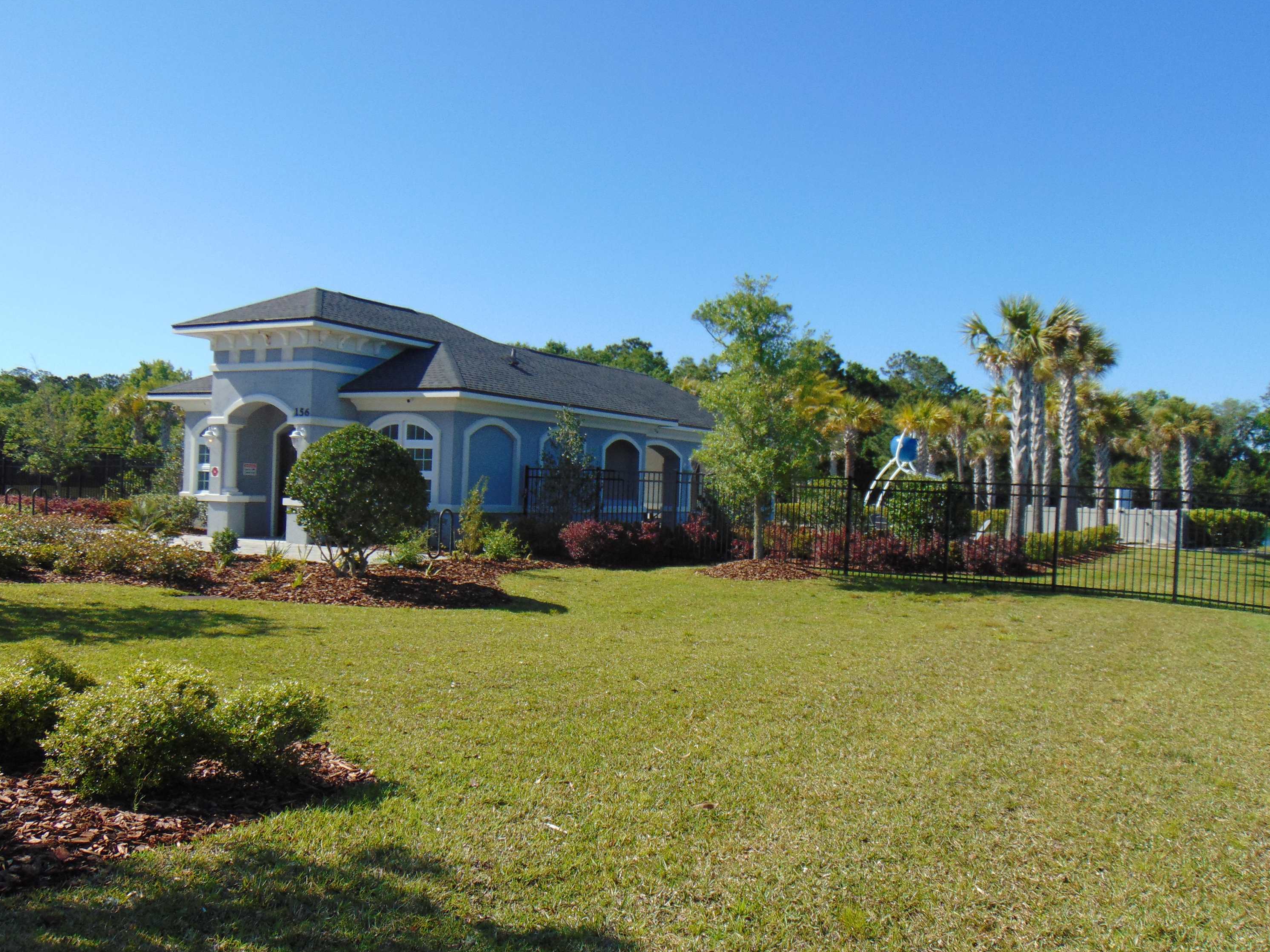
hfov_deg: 58.3
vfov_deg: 45.4
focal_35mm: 31
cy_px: 489
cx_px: 621
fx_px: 1137
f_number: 3.1
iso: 80
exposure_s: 1/1000
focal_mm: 5.4
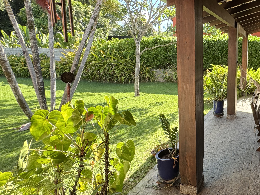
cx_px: 239
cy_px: 80
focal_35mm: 26
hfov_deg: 56.9
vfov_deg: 52.8
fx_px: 195
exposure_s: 1/122
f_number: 2.2
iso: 40
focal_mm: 2.22
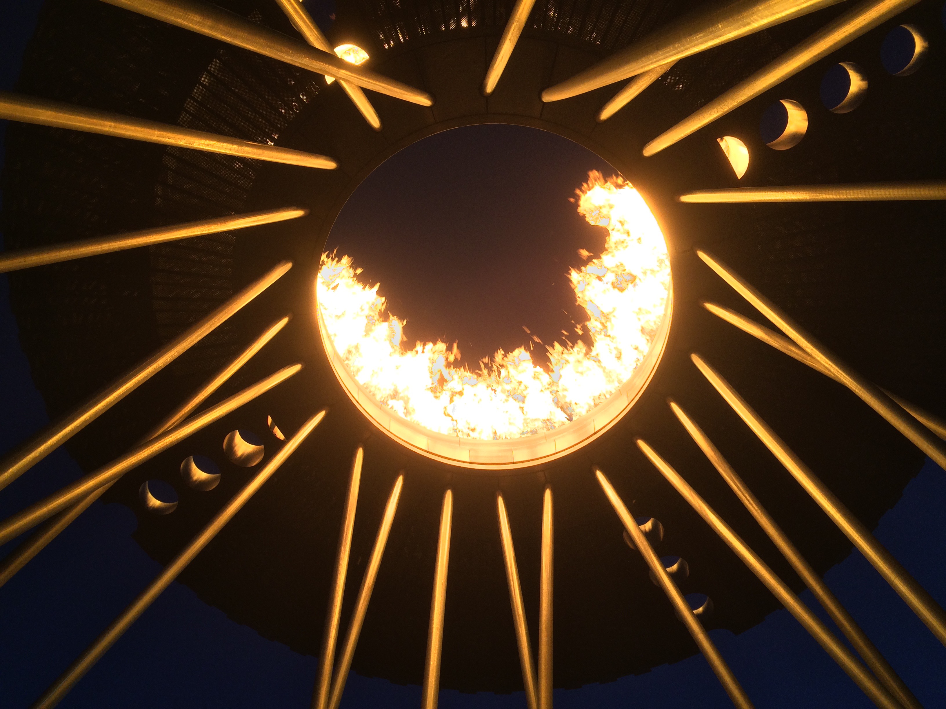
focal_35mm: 29
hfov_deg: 61.7
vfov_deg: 48.2
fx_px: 793
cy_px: 354
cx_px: 473
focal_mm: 4.15
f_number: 2.2
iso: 40
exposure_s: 1/50
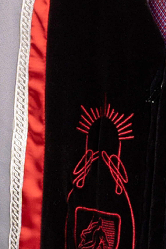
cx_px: 251
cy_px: -138
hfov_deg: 4.5
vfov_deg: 6.7
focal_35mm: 301
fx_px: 2082
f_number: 7.1
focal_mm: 55
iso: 160
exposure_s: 1/250
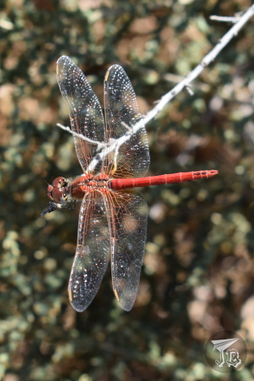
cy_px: 190
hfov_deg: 16.6
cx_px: 127
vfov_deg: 24.6
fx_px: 873
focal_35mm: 82
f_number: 8
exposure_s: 1/250
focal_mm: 55
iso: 180
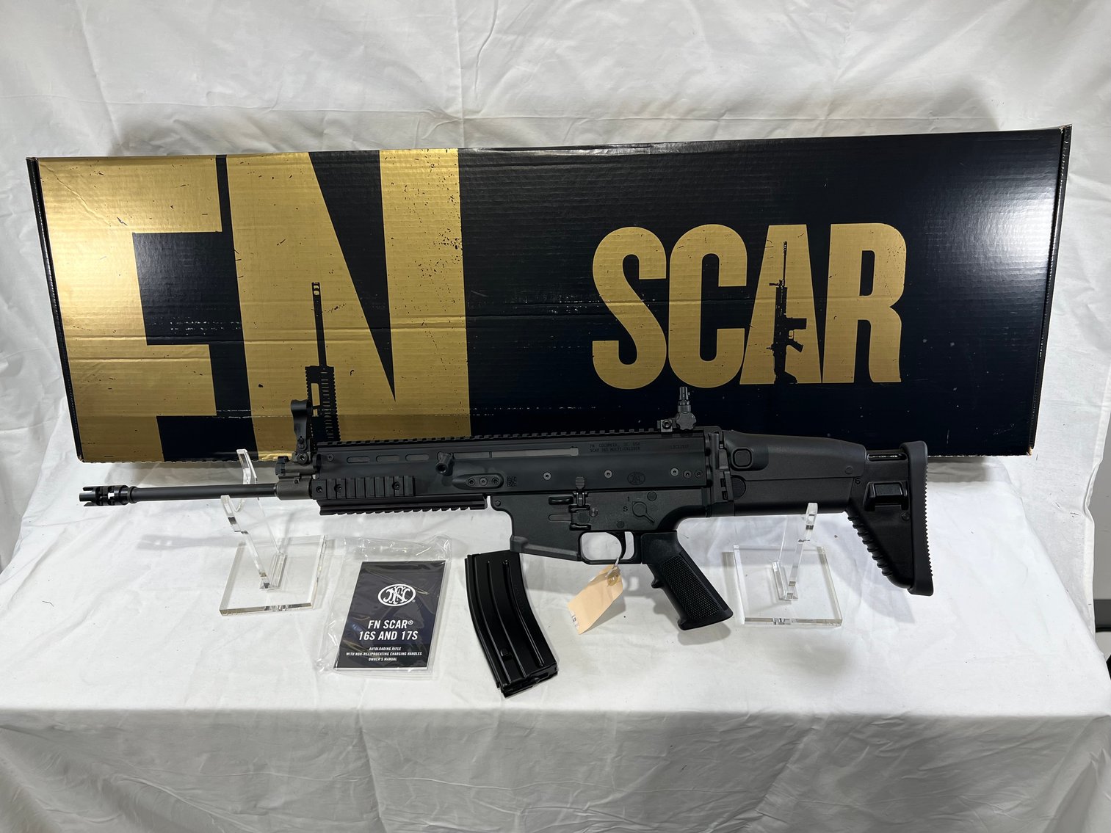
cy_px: 416
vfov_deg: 53.1
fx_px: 835
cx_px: 556
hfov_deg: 67.3
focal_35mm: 26
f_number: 1.5
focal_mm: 5.7
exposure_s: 1/120
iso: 40
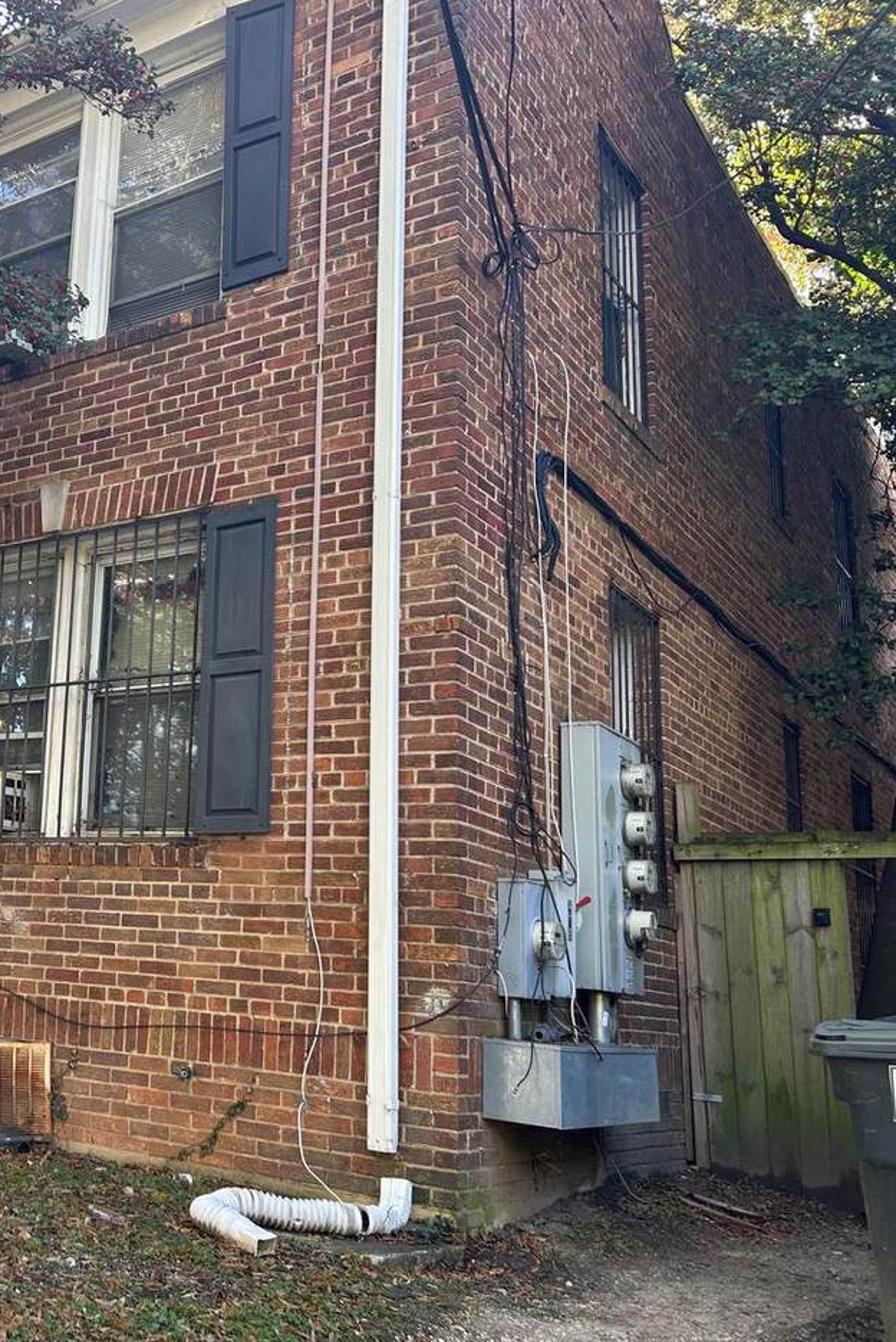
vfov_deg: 51.9
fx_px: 1380
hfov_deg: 32.9
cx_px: -7
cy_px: 654
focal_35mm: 37
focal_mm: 5.7
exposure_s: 1/130
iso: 32
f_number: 1.5
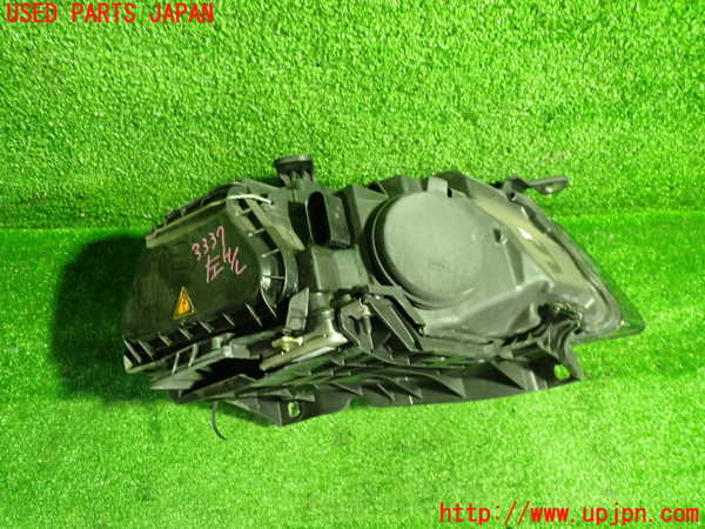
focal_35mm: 30
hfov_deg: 60.0
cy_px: 264
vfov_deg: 46.8
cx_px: 352
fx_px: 611
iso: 640
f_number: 2.3
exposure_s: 1/30
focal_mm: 5.4
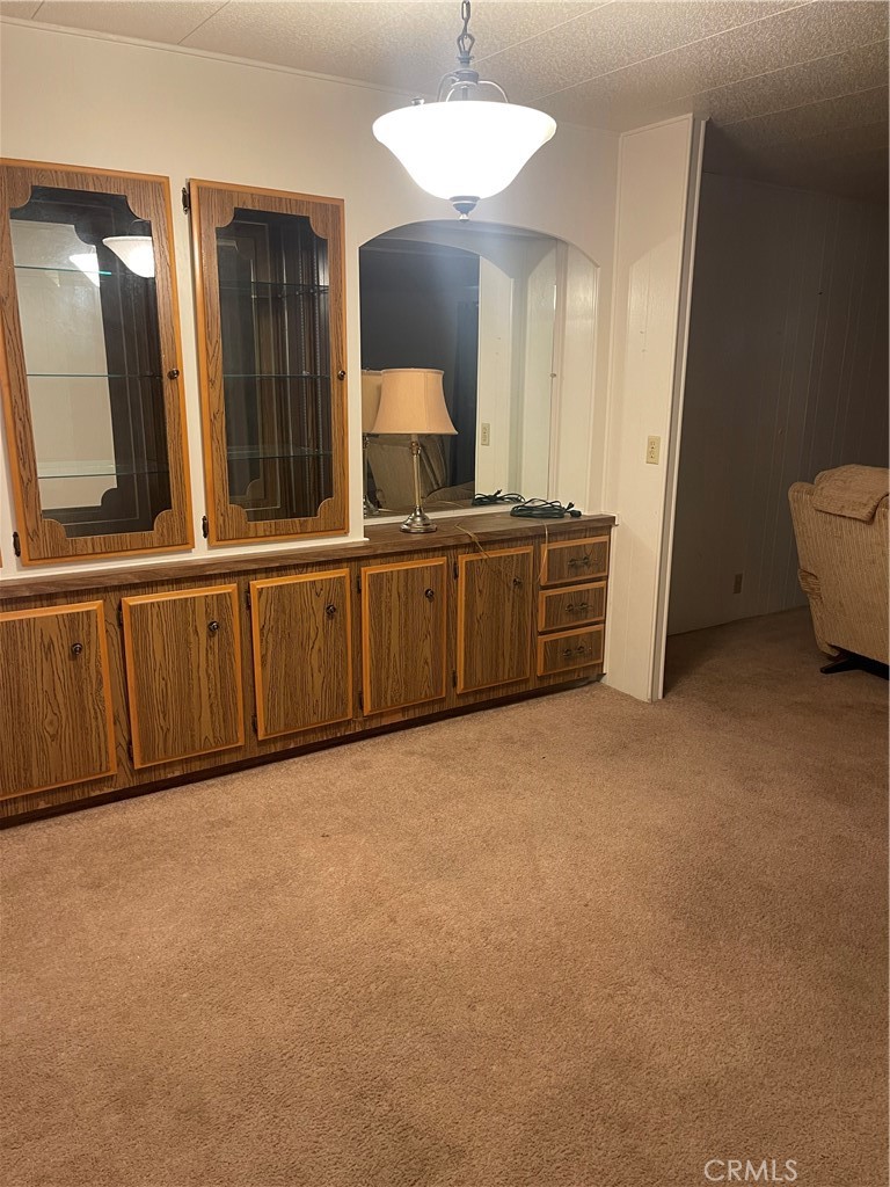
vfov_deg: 69.4
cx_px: 445
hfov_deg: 54.9
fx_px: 857
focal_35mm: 25
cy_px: 594
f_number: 1.6
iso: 250
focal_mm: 5.1
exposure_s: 1/60
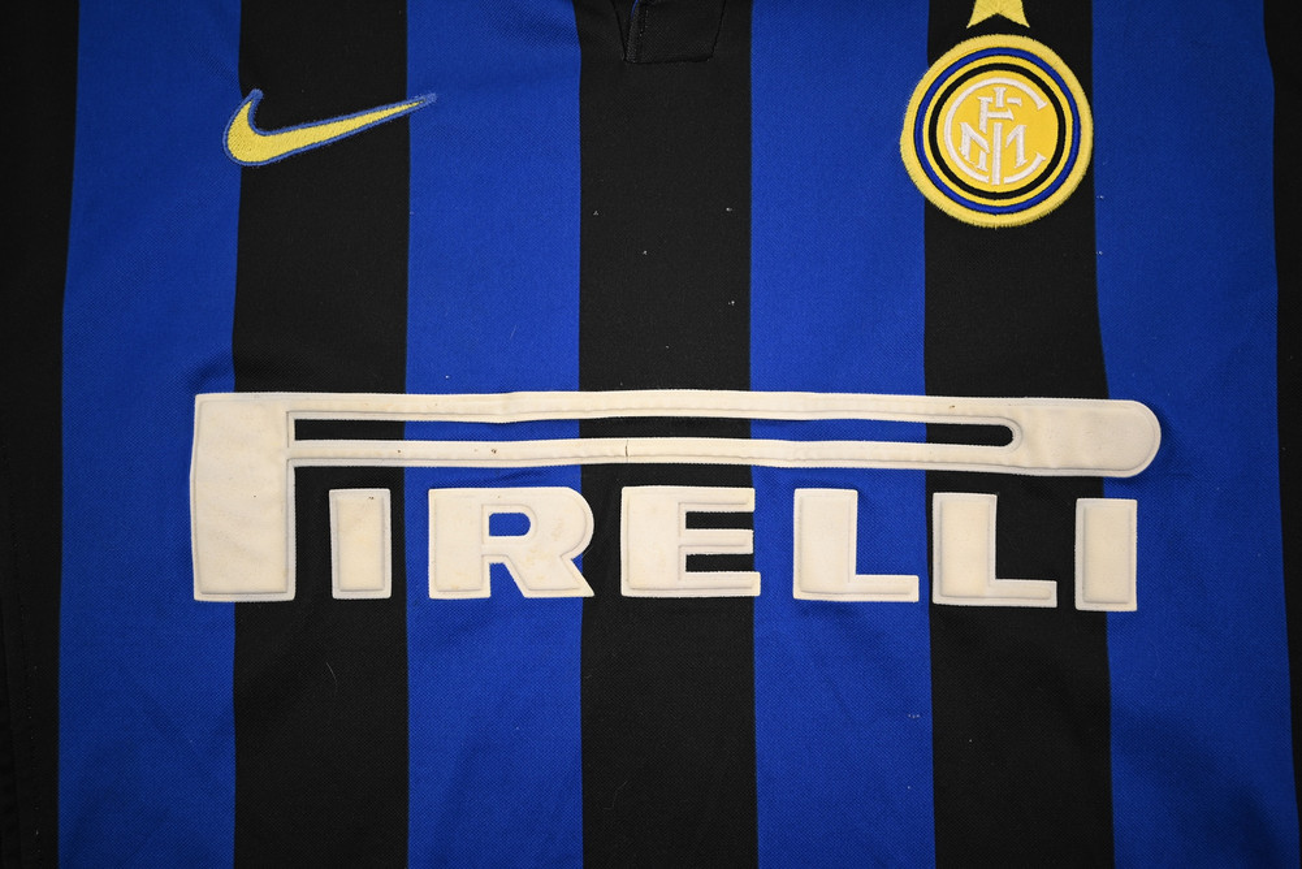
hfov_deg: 55.8
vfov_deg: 38.9
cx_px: 651
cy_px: 434
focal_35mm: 34
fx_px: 1230
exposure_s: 1/125
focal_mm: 34
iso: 200
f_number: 5
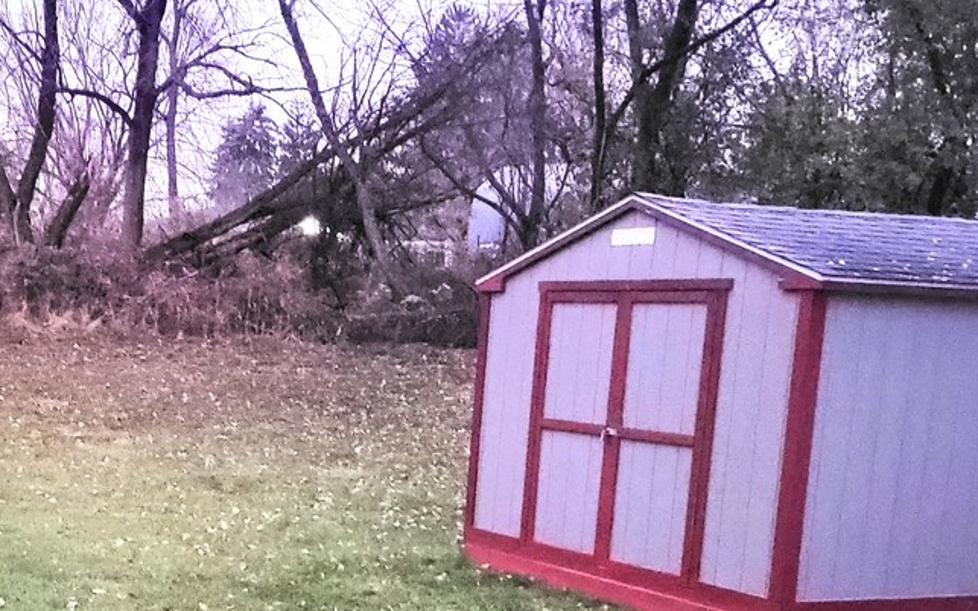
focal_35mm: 57
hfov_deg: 34.0
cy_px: 524
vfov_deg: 22.3
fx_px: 1519
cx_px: 119
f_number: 1.8
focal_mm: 5
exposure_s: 1/9.99
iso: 1000
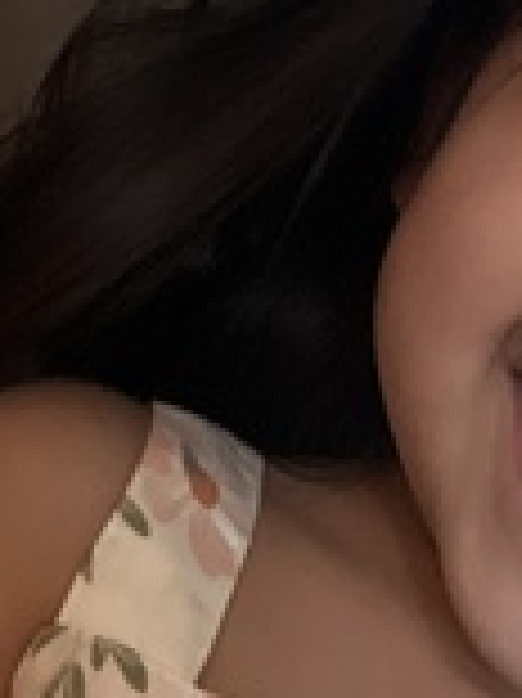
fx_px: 1953
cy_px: -185
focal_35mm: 97
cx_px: 322
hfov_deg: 15.2
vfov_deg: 18.9
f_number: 2.2
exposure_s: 1/30
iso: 400
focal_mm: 2.71
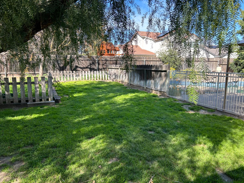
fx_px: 183
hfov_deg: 67.3
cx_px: 122
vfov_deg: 53.1
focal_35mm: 26
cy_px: 92
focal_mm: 5.7
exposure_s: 1/718
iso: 50
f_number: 1.5
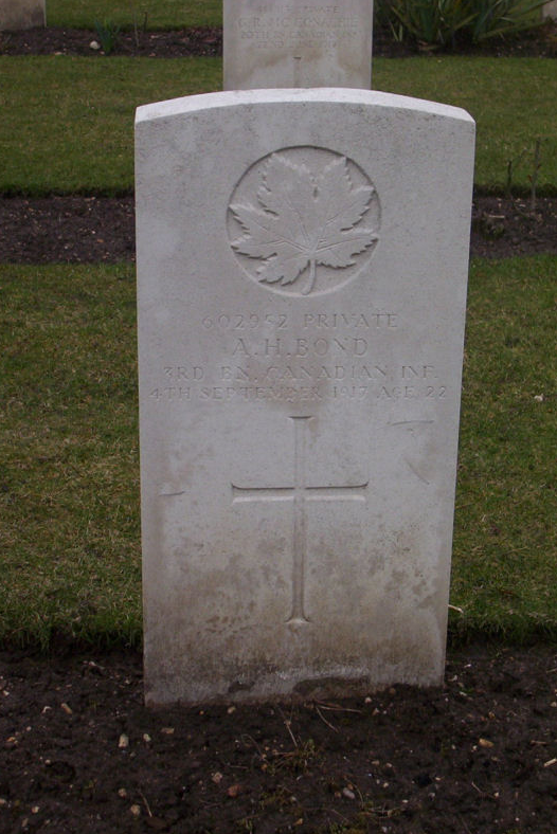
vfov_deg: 23.9
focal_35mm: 85
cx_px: 254
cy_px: 416
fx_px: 1971
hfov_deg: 16.1
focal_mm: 10.76
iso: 100
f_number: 3.62
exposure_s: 1/314
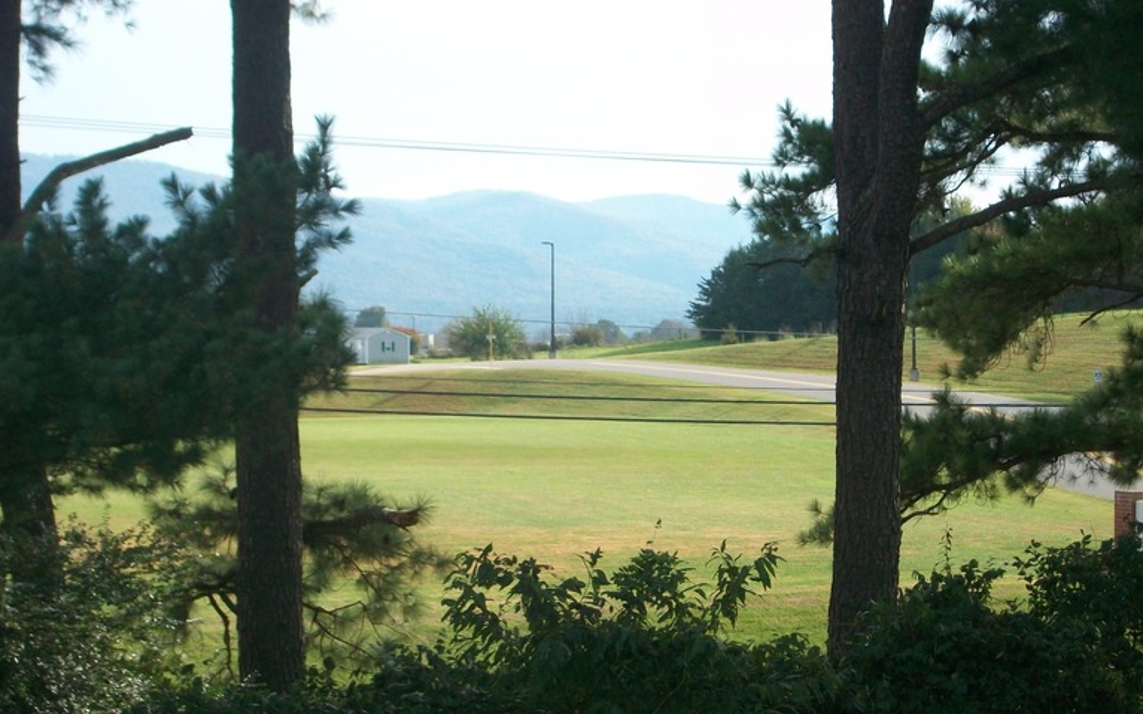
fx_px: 3395
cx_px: 573
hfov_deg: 19.1
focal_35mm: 109
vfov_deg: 12.0
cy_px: 332
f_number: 5.1
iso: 80
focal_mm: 17.1
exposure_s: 1/160
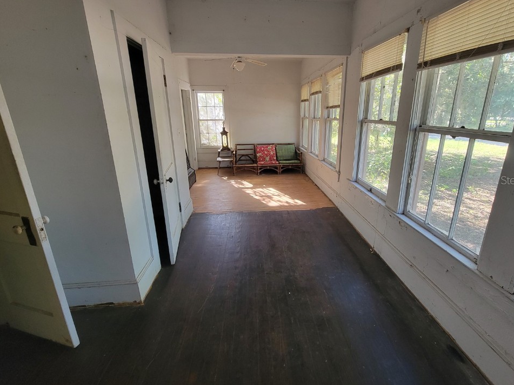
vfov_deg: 85.5
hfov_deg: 101.9
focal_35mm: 14
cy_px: 180
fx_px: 208
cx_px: 275
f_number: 2.2
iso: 250
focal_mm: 2.2
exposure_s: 1/60
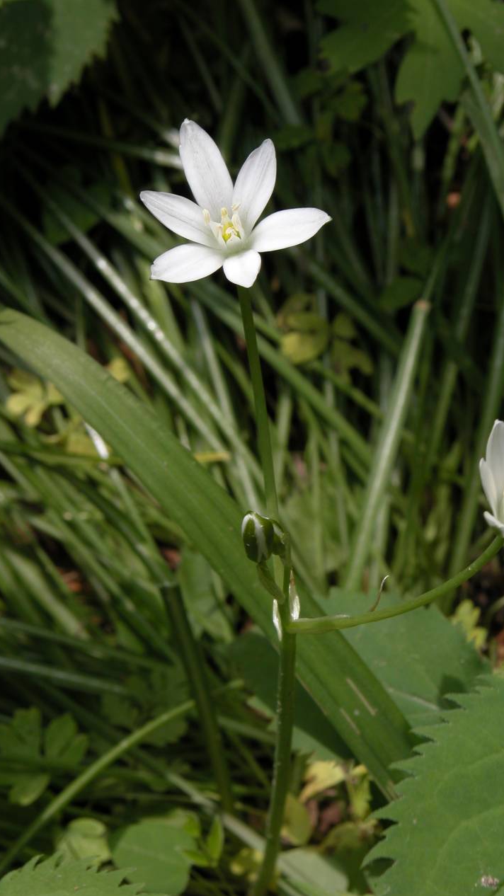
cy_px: 452
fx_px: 3873
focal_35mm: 163
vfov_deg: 13.2
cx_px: 323
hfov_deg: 7.4
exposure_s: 1/42.7
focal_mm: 37.7
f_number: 7.8
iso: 100
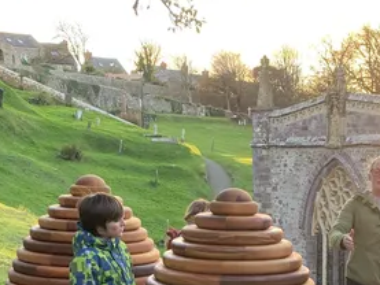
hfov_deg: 25.5
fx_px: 824
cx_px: 302
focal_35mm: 75
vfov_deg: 18.5
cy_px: 349
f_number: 1.8
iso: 80
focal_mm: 4.25
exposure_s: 1/121
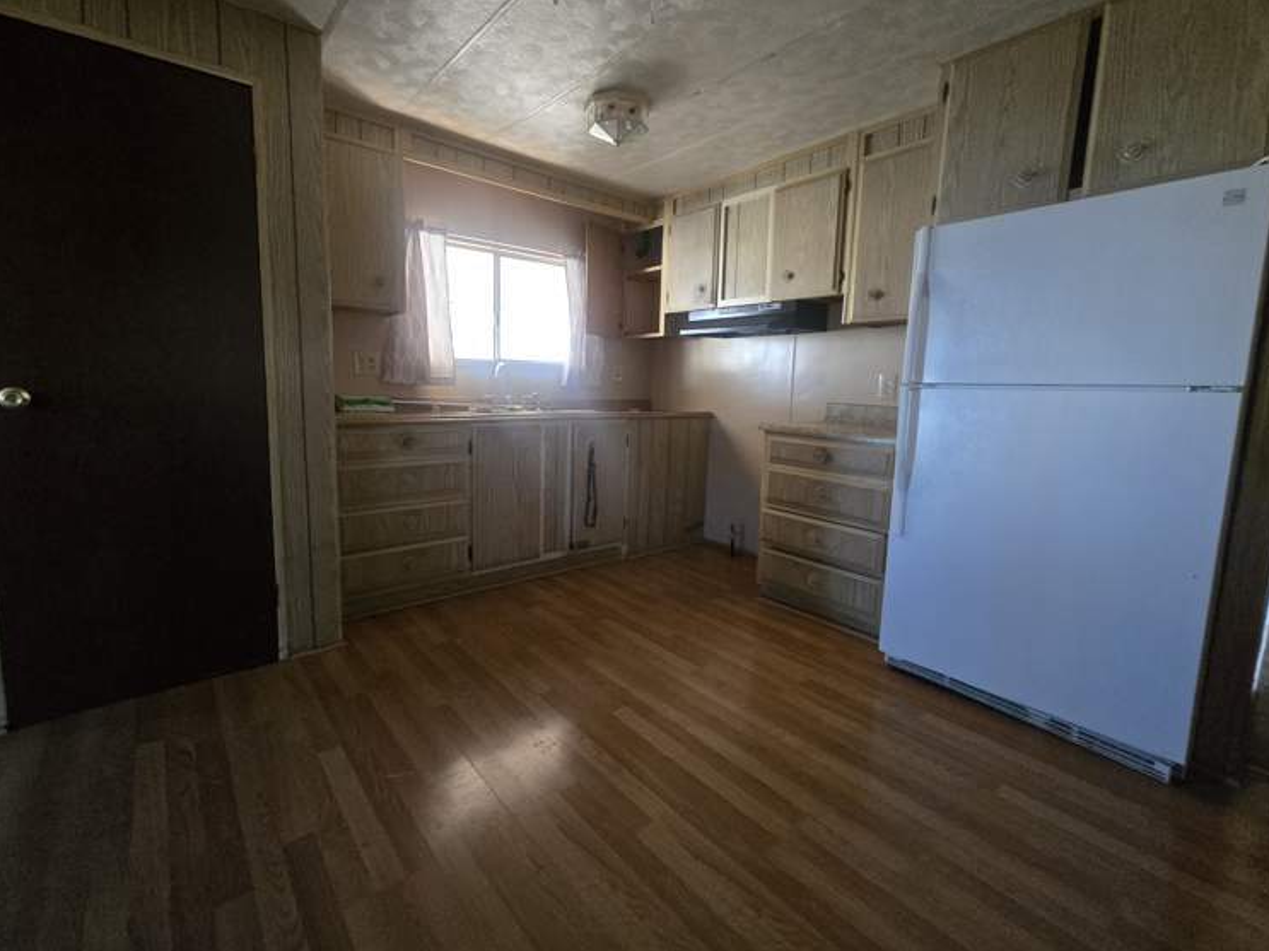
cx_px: 594
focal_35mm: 14
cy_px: 454
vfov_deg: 85.6
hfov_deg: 101.9
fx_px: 513
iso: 1250
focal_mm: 2.2
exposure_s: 1/60
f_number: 2.2
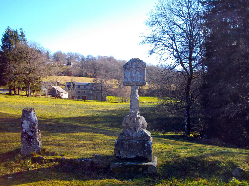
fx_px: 281
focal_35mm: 39
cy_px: 93
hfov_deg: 47.9
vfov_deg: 36.8
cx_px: 124
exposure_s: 1/320
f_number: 3.2
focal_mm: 7.1
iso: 100
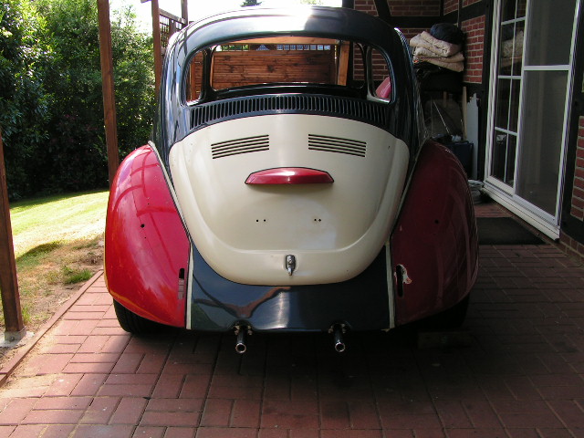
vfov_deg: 36.8
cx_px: 292
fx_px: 658
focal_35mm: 39
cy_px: 219
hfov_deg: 47.9
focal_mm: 6.5
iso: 50
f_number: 5.6
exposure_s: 1/60
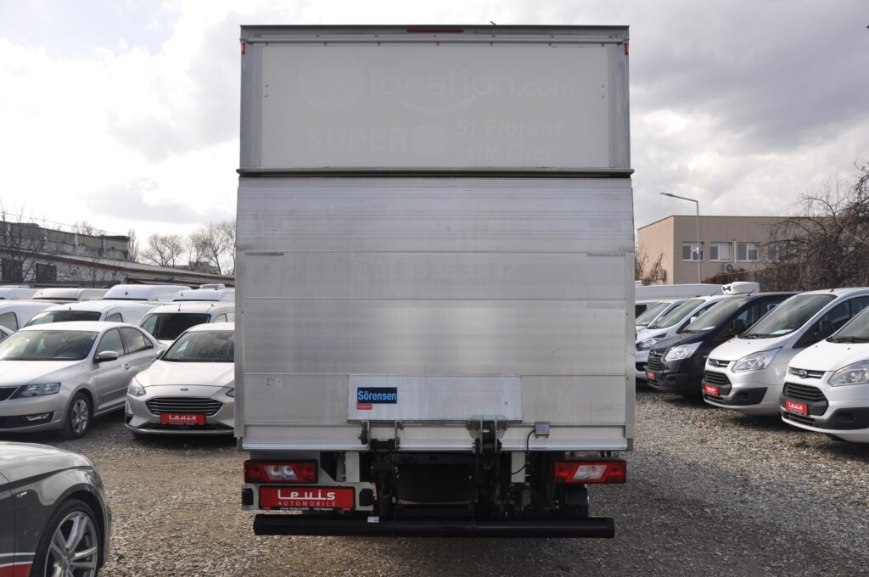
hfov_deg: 59.6
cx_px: 434
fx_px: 759
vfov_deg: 41.6
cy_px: 288
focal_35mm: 32
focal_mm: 21
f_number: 9
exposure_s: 1/320
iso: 400
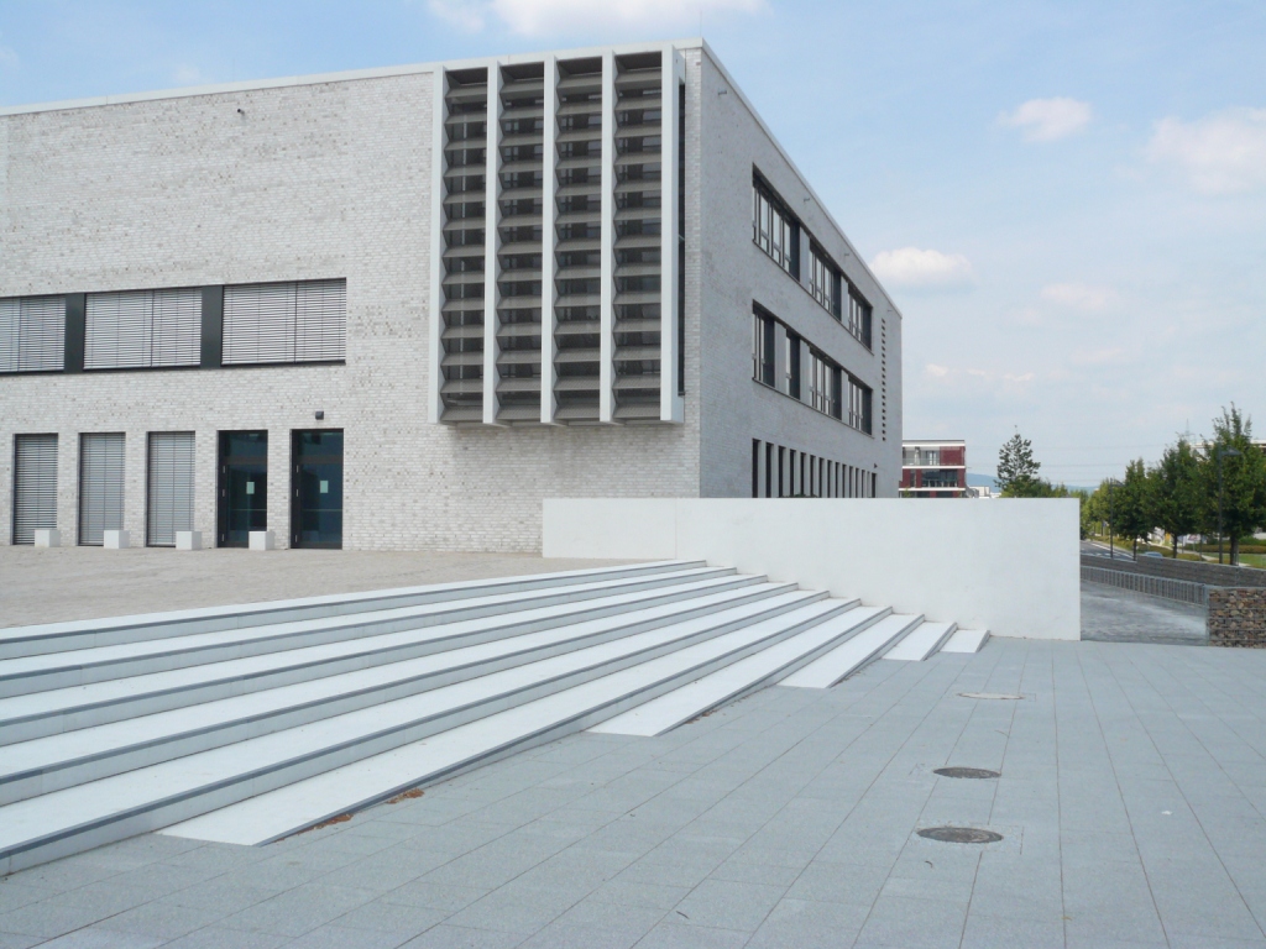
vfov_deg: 36.8
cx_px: 633
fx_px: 1426
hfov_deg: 47.9
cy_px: 474
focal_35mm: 39
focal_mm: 6.4
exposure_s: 1/200
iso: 100
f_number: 9
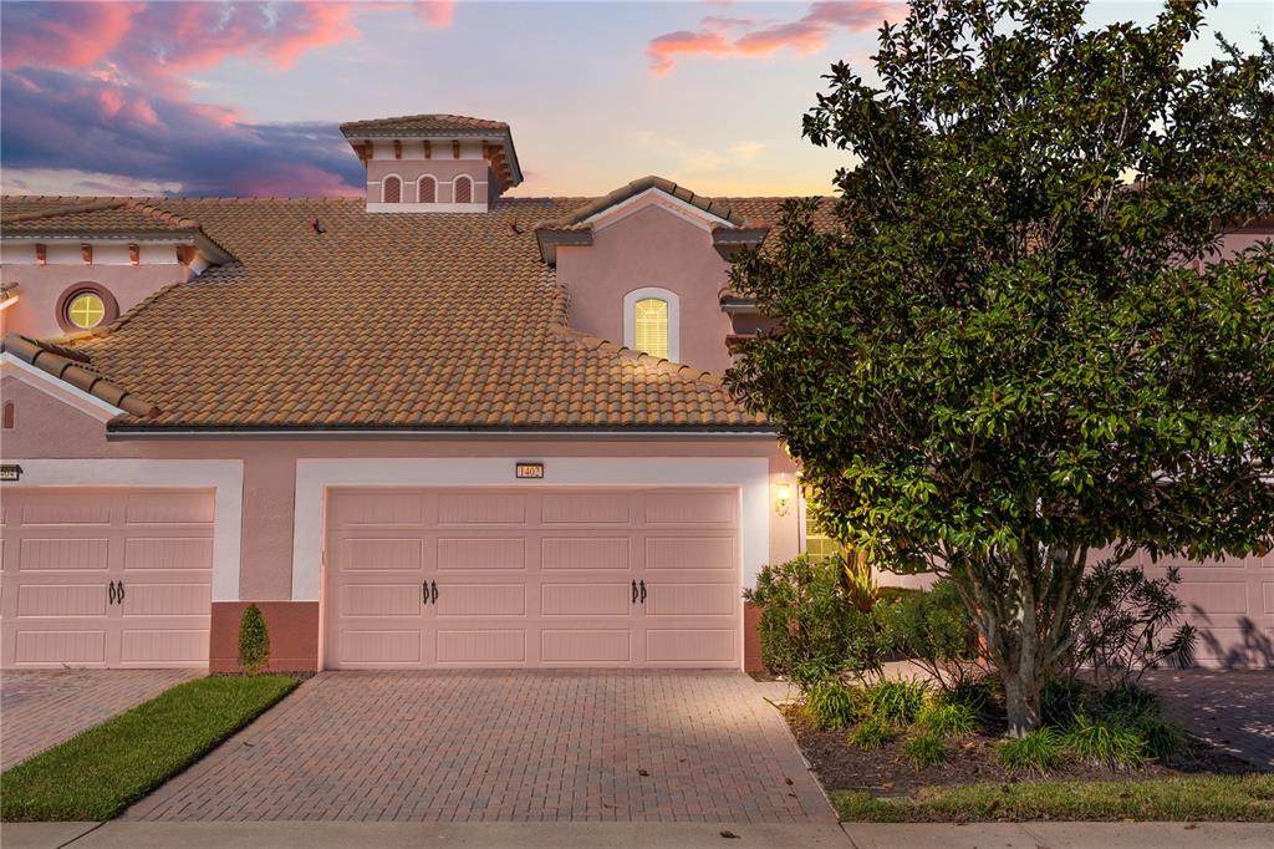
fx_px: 1238
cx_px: 637
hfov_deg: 54.4
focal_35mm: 35
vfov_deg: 37.8
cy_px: 424
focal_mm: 35
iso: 800
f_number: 4
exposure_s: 1/8000
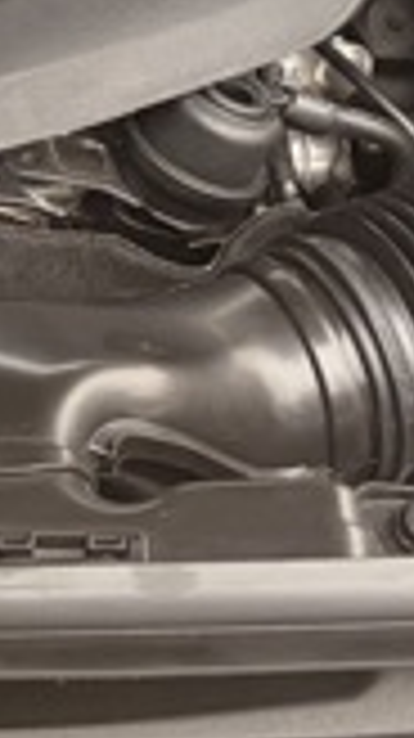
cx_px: -76
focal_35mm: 138
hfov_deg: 8.7
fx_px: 2699
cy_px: 9
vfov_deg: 15.3
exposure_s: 1/81
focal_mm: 5.96
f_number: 1.6
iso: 125
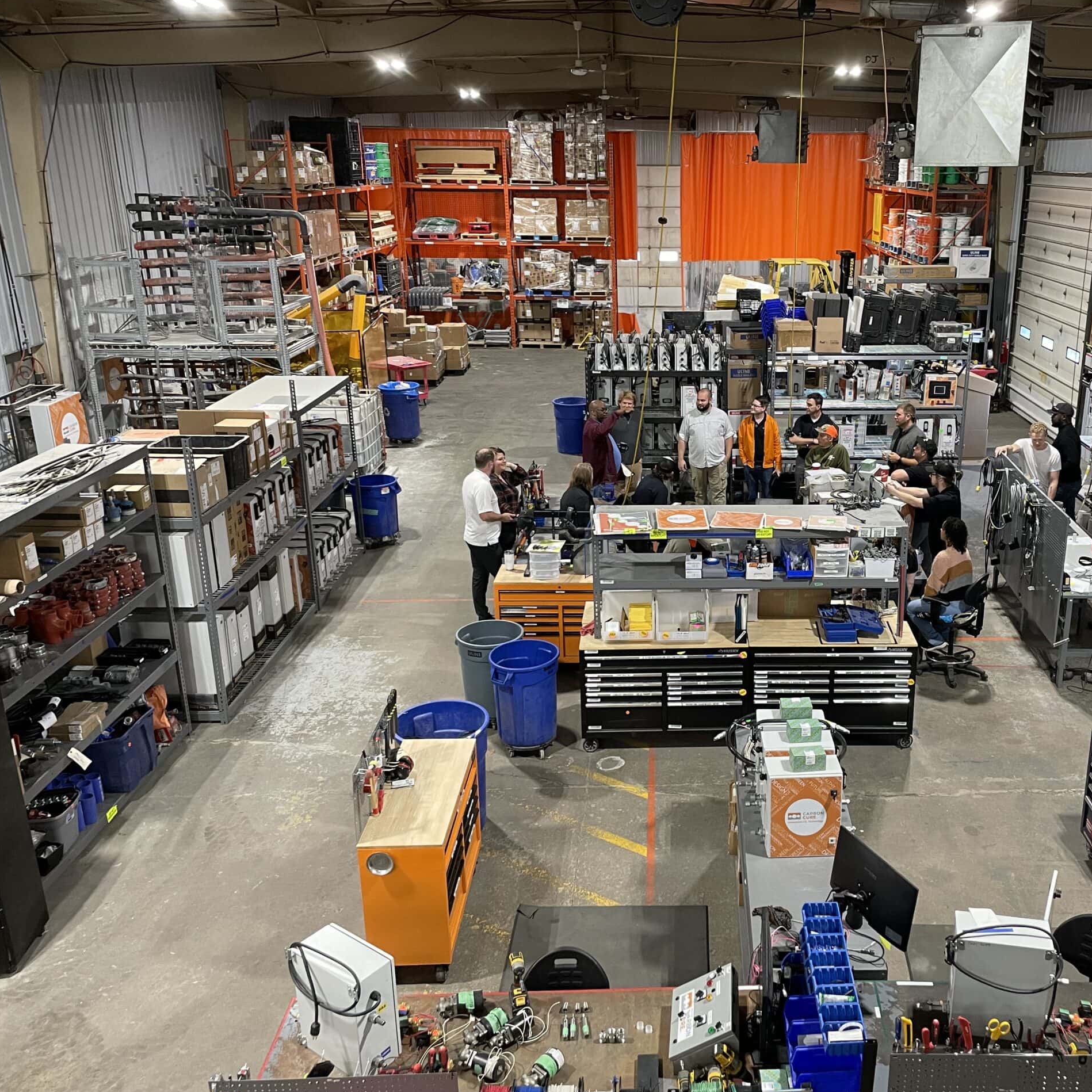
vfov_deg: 52.5
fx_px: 1106
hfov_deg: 51.8
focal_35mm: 31
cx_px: 707
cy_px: 546
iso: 200
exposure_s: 1/60
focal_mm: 4.2
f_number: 1.6
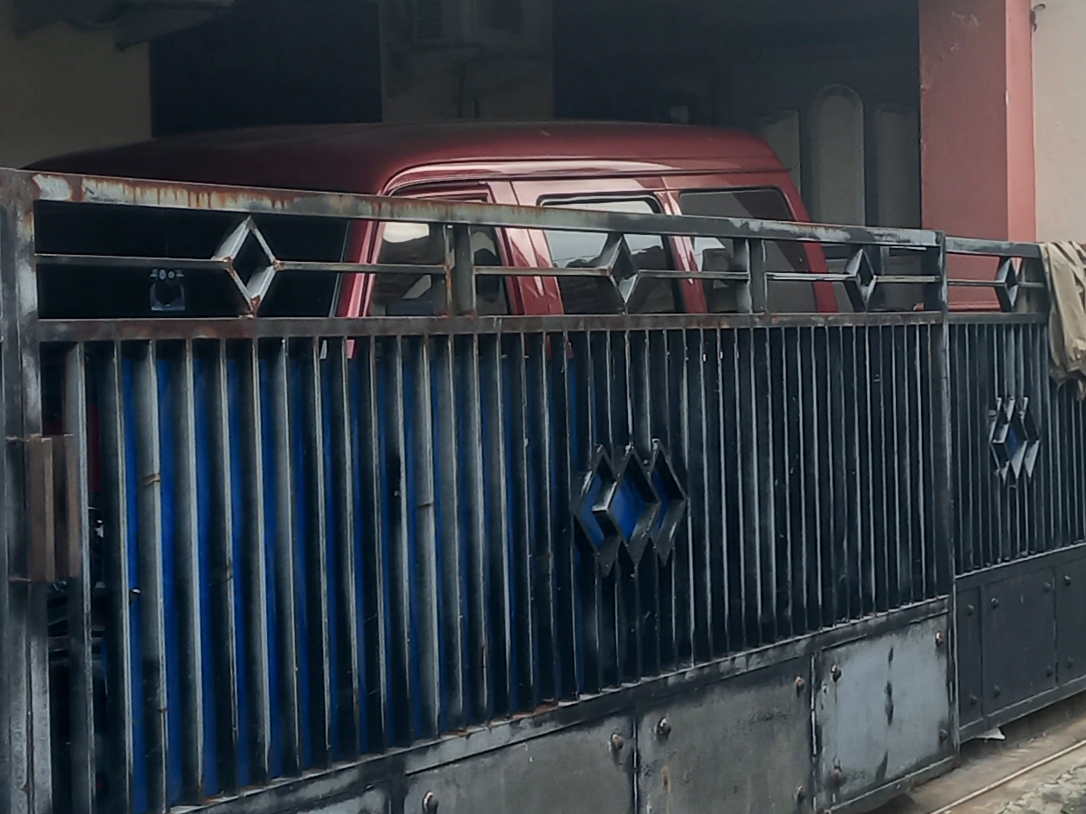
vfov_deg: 16.0
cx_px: 603
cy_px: 260
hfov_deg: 21.3
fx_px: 2885
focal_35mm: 92
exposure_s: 1/114
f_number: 1.8
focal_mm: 4.6
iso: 25
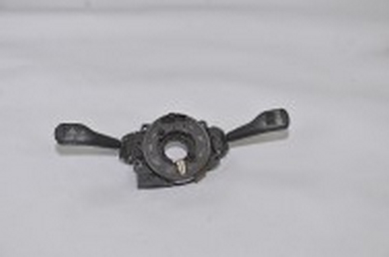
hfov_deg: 28.9
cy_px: 128
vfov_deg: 19.3
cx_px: 194
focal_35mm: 70
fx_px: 754
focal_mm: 70
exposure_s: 1/125
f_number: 5.6
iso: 200
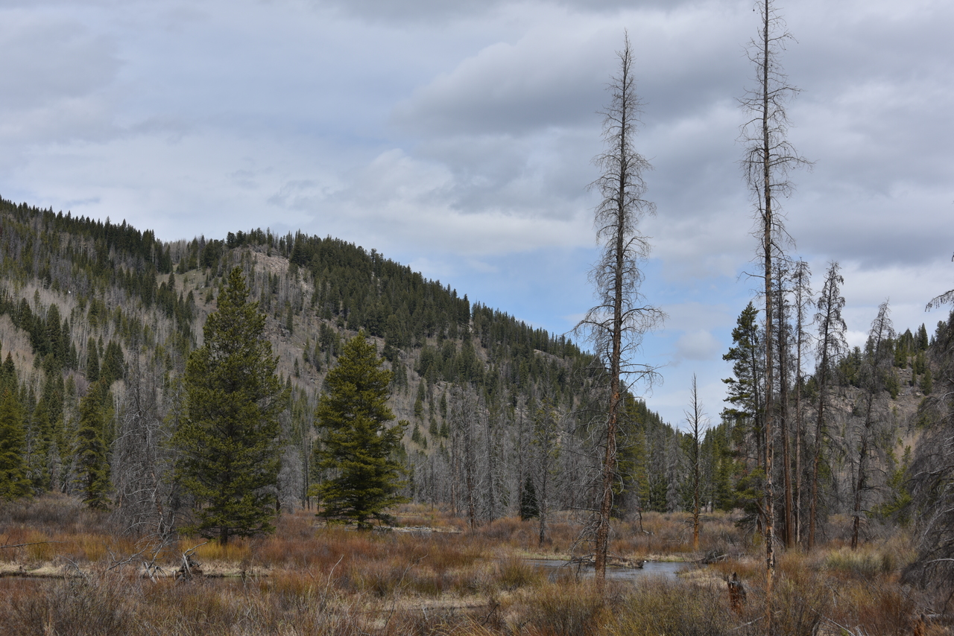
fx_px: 1643
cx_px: 477
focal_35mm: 62
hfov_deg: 32.4
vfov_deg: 21.9
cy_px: 318
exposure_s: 1/400
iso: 100
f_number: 10
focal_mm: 62
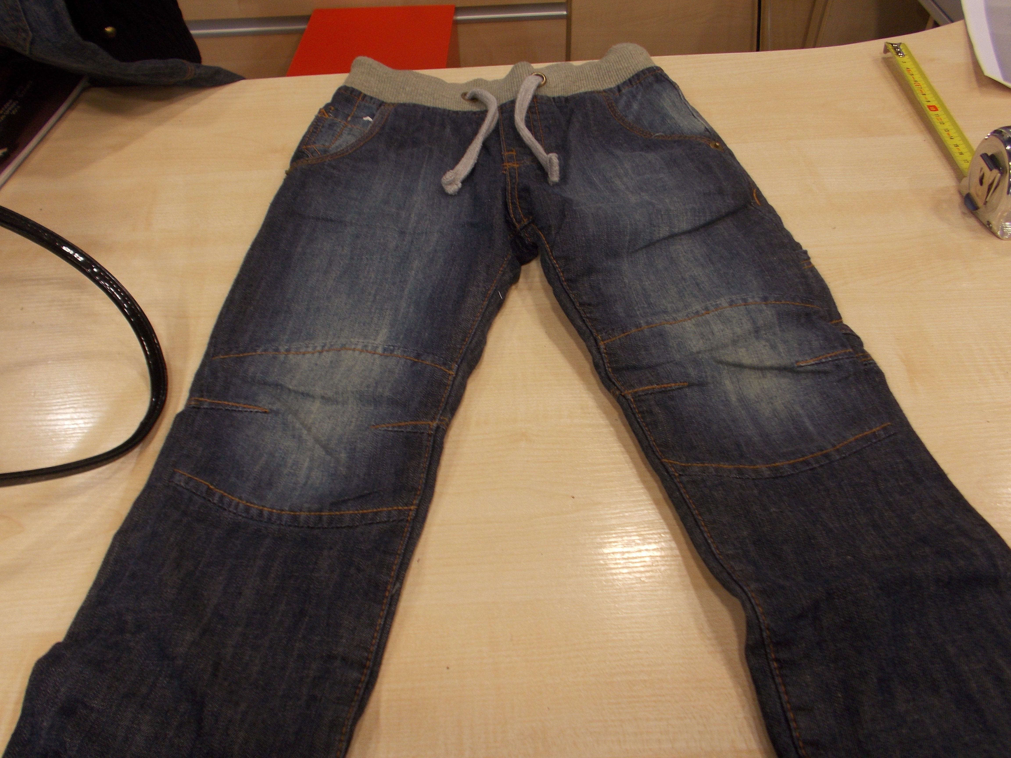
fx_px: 876
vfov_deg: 46.8
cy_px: 379
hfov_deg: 60.0
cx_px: 506
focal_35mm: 30
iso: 100
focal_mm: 5.3
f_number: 3.4
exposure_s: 1/25
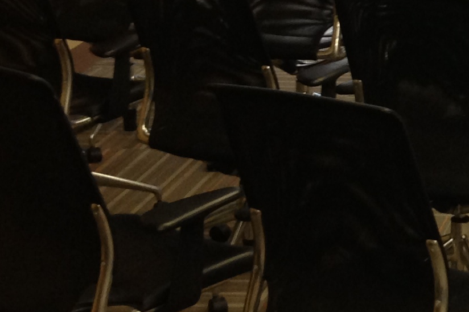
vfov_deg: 10.0
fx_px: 1771
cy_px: 27
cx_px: 763
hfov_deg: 13.9
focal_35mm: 136
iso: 100
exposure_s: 1/20
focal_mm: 4.13
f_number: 2.4
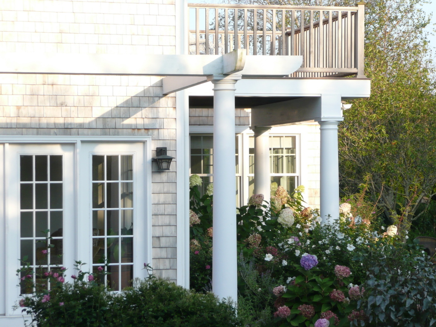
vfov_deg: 13.2
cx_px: 218
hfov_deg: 17.6
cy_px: 164
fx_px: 1411
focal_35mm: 112
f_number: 4.7
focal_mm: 18.4
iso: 100
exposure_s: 1/125
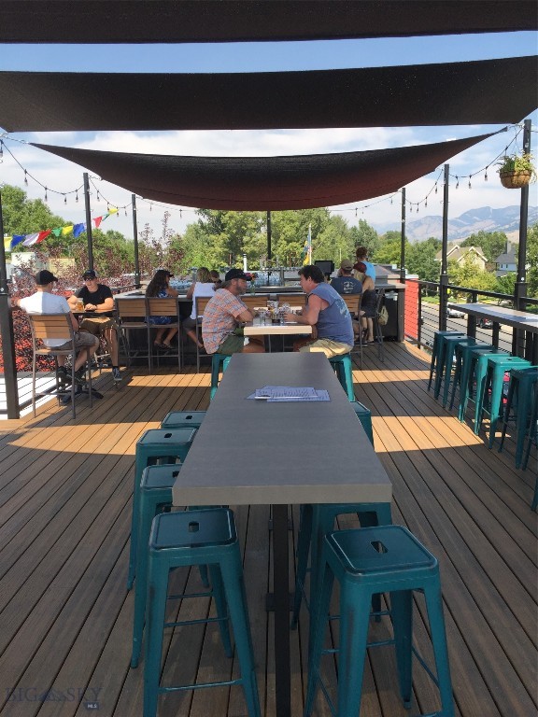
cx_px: 269
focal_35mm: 29
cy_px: 358
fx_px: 601
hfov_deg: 48.2
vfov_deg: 61.7
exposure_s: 1/1163
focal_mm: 4.15
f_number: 2.2
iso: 32
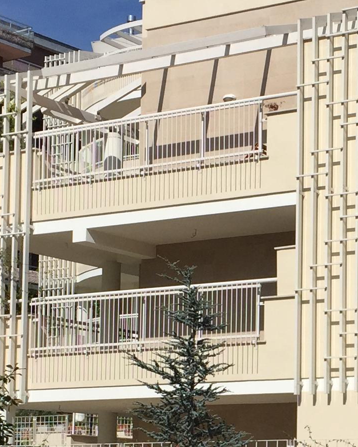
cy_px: 224
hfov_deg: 38.4
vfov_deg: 47.9
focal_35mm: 38
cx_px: 255
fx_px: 503
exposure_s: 1/4405
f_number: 2.2
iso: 32
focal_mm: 4.15
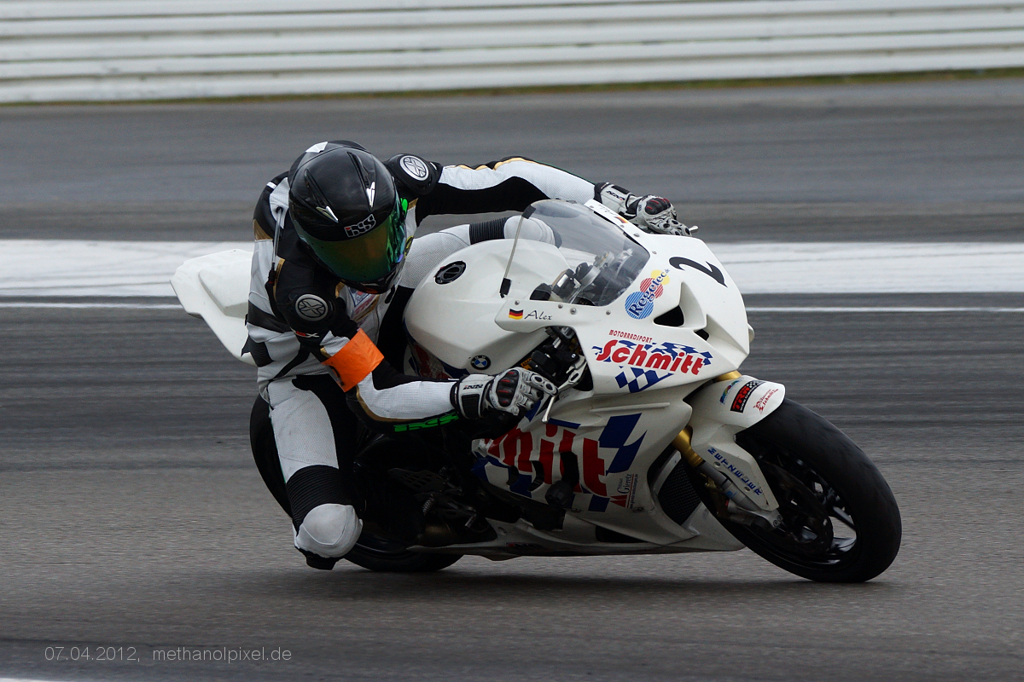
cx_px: 512
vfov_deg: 4.6
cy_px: 341
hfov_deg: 6.9
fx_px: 8533
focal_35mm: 300
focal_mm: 200
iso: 320
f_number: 8
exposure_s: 1/800
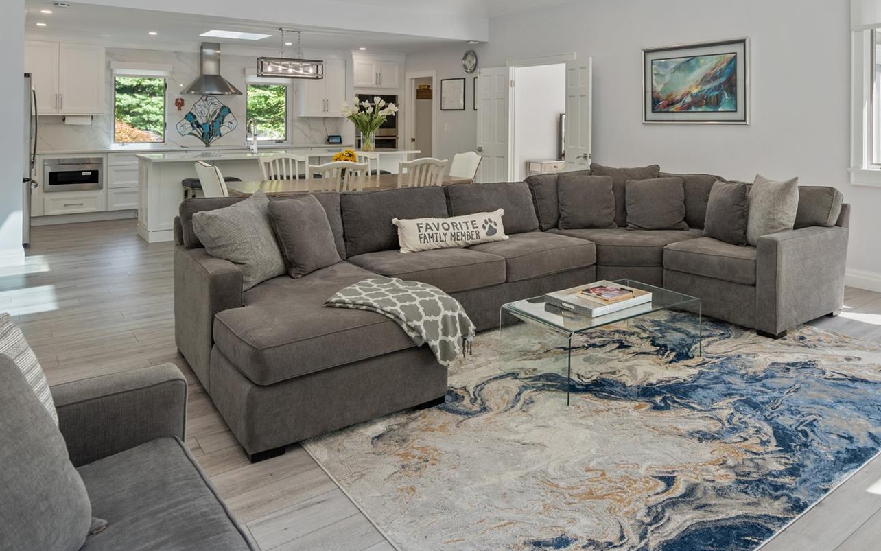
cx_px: 526
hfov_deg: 69.7
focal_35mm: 26
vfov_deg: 45.6
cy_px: 124
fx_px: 624
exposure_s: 1/10
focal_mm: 16
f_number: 5.6
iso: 100
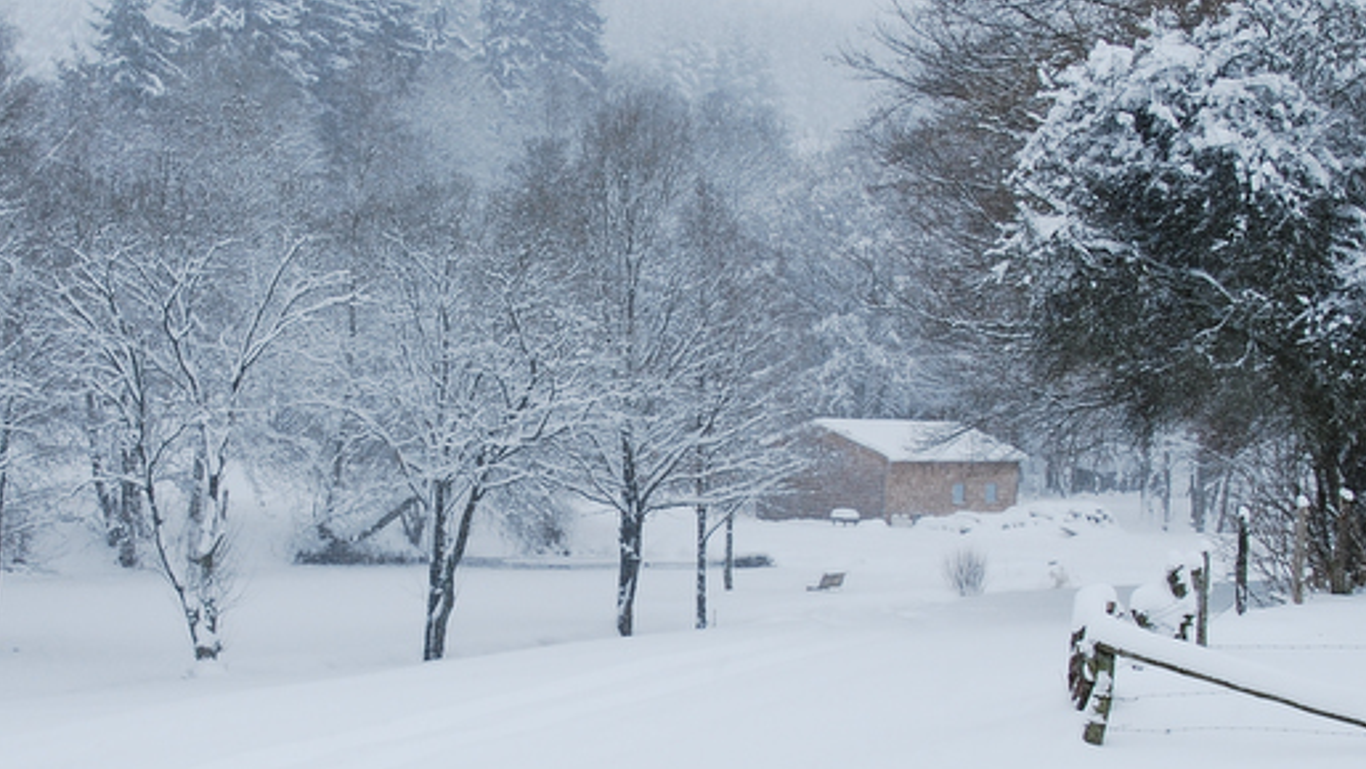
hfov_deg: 21.3
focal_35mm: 100
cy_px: 503
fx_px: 3623
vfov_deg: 12.1
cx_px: 552
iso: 200
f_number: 9
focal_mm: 32
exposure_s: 1/125
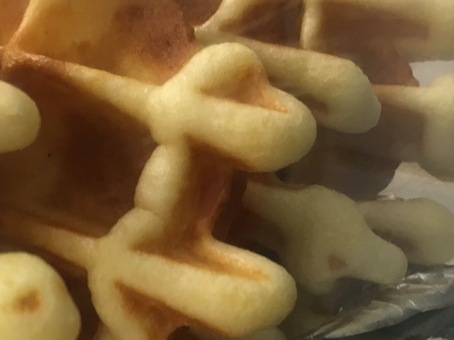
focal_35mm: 73
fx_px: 957
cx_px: 20
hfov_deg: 25.6
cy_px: 226
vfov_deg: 20.1
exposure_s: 1/33
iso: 64
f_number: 2.2
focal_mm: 4.15
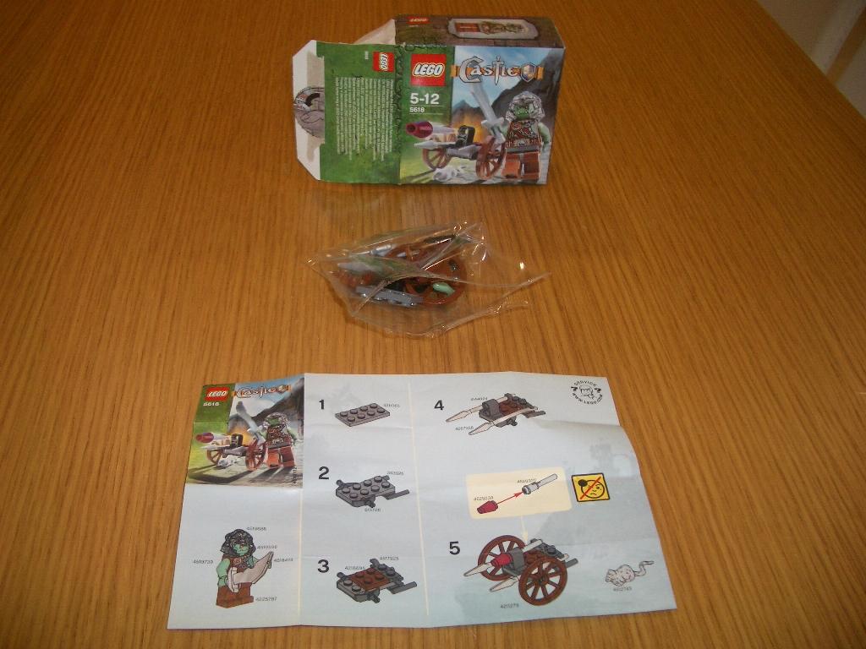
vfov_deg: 40.7
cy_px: 324
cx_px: 433
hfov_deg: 52.6
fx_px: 876
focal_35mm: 35
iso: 100
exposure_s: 1/60
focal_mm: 5.8
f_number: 2.6
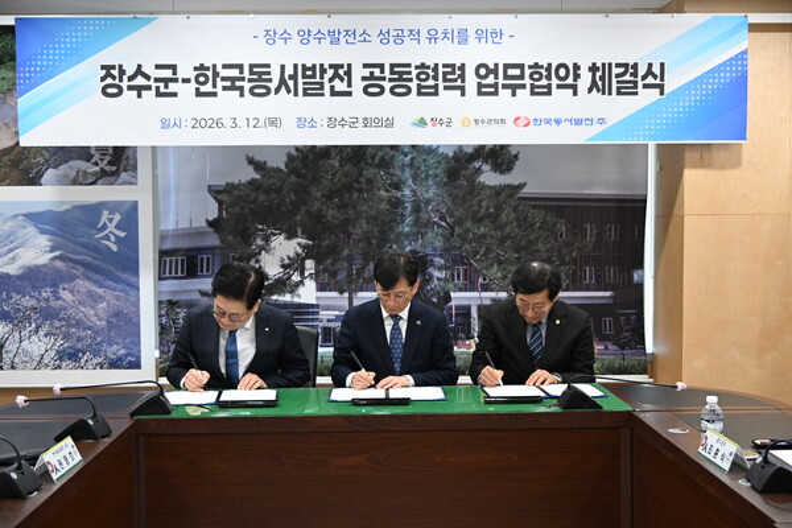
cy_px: 264
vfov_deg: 28.6
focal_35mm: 47
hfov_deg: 41.9
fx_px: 1034
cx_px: 396
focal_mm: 47
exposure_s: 1/160
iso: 5600
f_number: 5.3
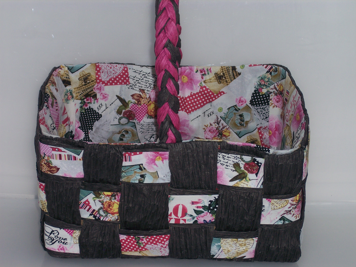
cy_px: 134
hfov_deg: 16.8
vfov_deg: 12.7
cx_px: 178
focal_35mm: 117
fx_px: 1203
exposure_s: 1/125
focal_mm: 24
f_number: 4.8
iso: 100
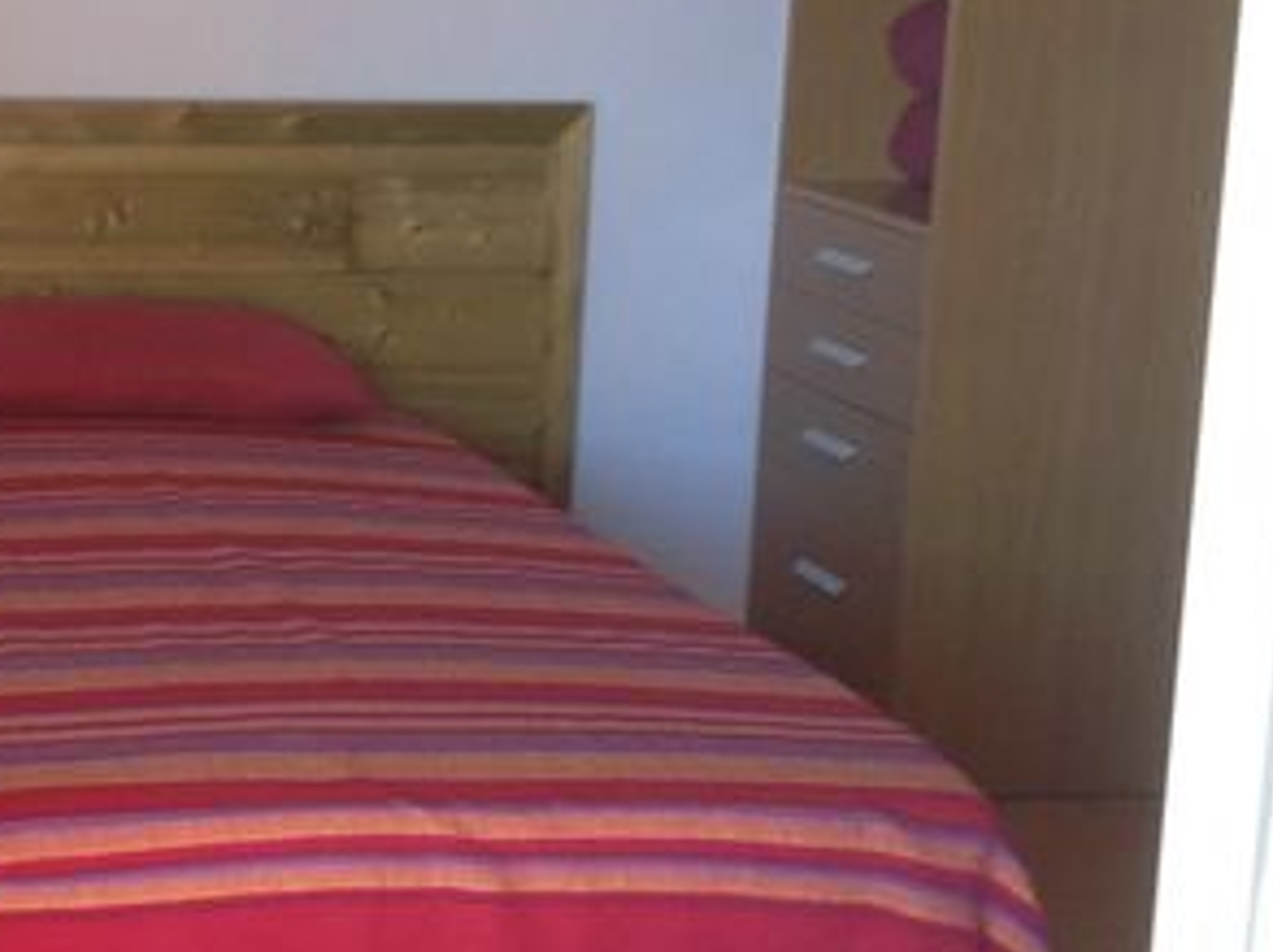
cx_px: -128
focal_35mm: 96
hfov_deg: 19.6
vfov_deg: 15.4
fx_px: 3526
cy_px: 487
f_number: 2.4
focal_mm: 4.28
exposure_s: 1/17
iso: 50
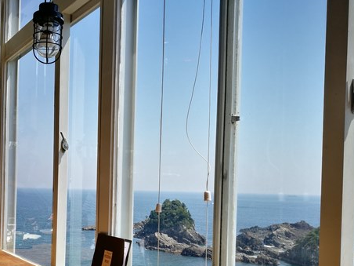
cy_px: 192
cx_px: 114
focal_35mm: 43
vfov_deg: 33.1
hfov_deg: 43.1
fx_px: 440
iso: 50
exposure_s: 1/693
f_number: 2.2
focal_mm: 4.5
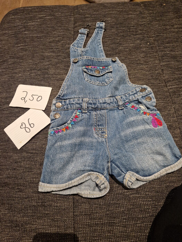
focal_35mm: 23
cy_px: 121
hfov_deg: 58.9
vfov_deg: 73.9
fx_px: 161
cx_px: 91
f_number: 1.8
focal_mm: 5.4
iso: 50
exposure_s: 1/100
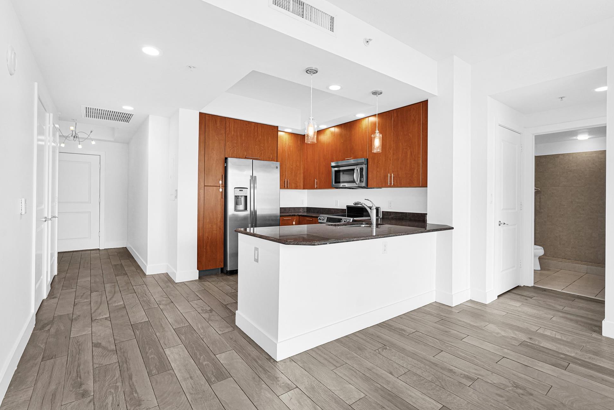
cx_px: 318
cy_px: 196
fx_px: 290
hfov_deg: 93.2
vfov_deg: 70.4
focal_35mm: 17
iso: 1000
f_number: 7.1
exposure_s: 1/30
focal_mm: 16
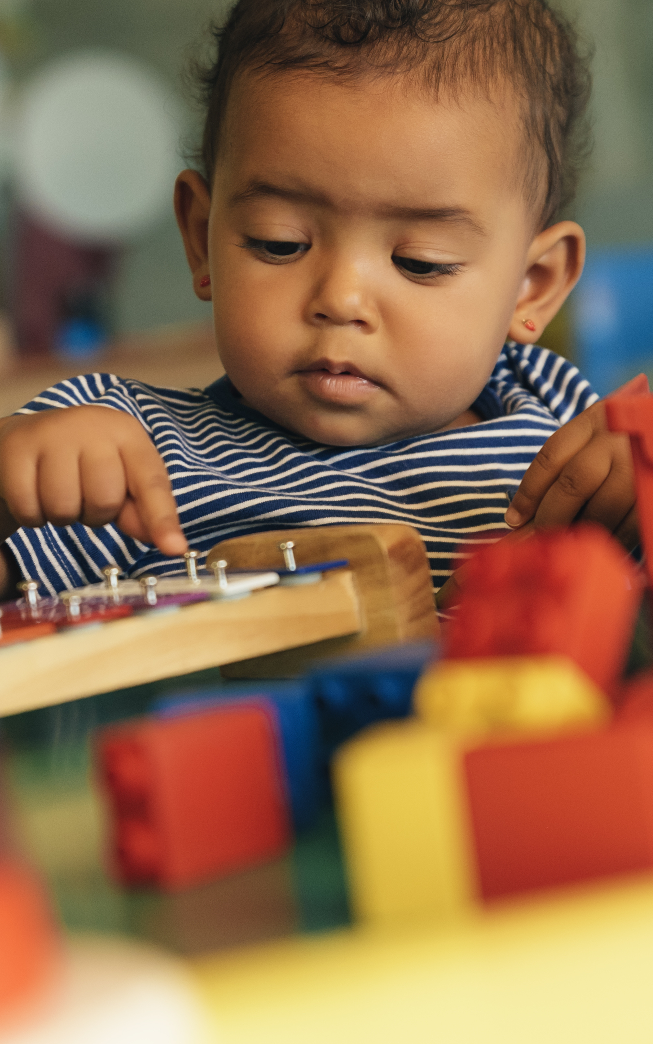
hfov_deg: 9.9
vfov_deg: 15.7
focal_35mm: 133
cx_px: 370
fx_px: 3786
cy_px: 424
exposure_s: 1/250
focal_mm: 70
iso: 500
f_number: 3.5
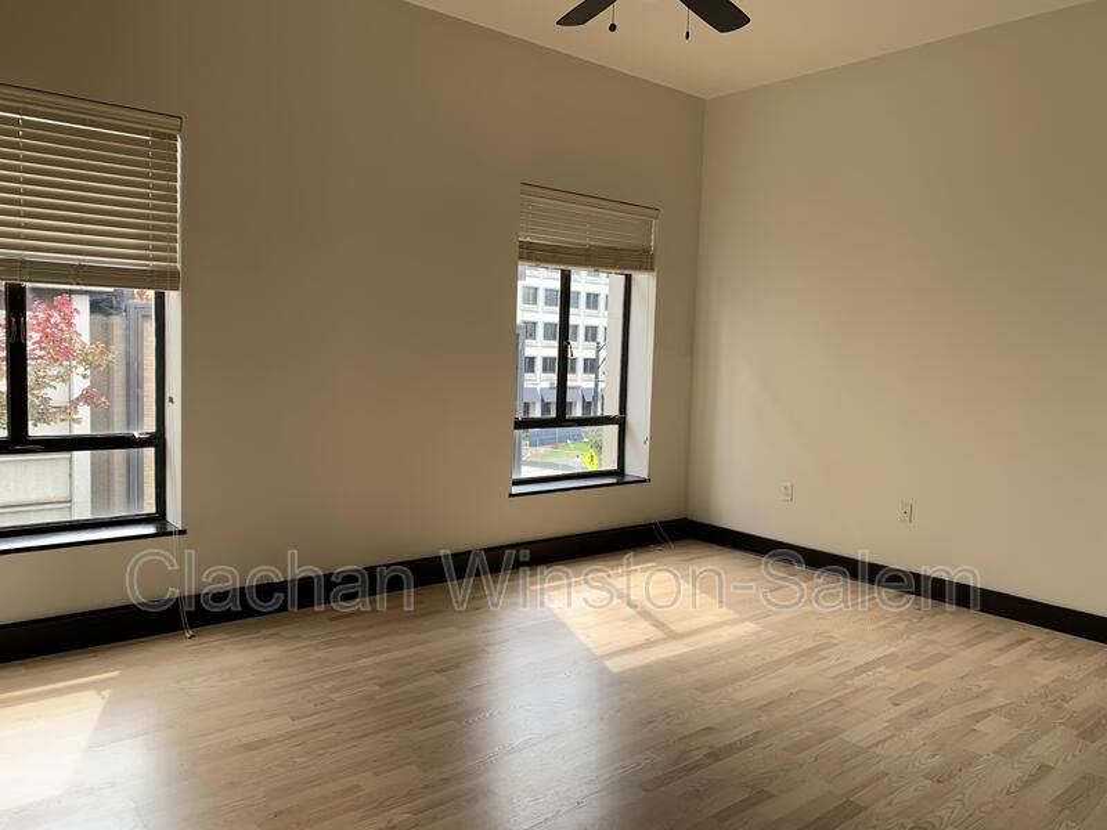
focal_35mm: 26
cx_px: 554
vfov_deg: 53.1
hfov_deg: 67.3
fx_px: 831
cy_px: 415
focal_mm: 4.25
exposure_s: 1/141
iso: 25
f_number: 1.8
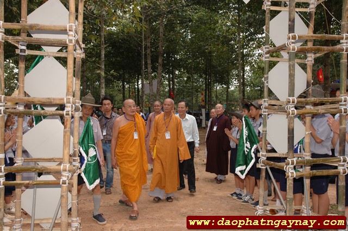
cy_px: 116
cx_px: 174
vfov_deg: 36.8
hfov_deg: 53.2
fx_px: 348
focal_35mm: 36
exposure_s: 1/200
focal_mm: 24
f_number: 7.1
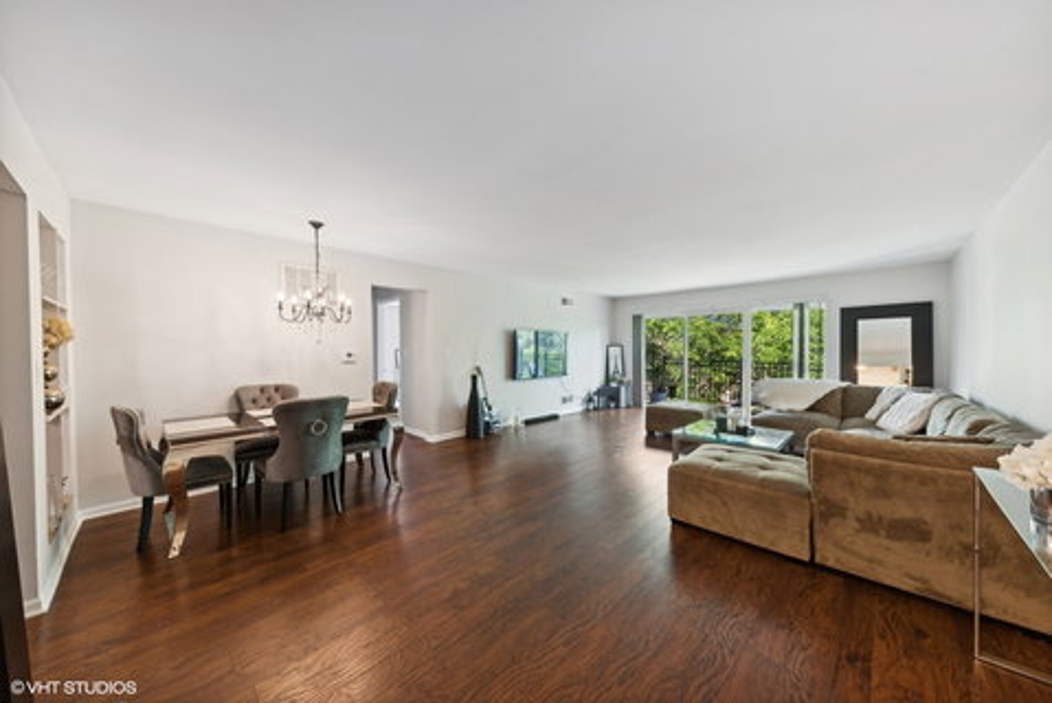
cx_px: 526
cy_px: 352
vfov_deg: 90.1
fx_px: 351
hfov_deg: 112.6
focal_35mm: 12
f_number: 9
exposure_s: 1/3.33
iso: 200
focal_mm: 12
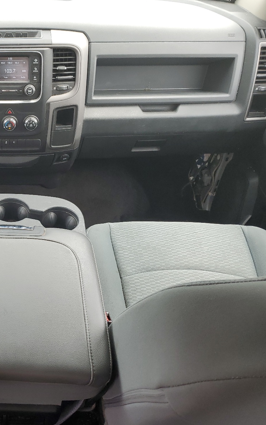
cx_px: -2
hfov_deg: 31.7
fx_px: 429
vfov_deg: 52.7
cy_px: 213
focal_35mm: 37
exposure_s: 1/200
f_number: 1.5
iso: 50
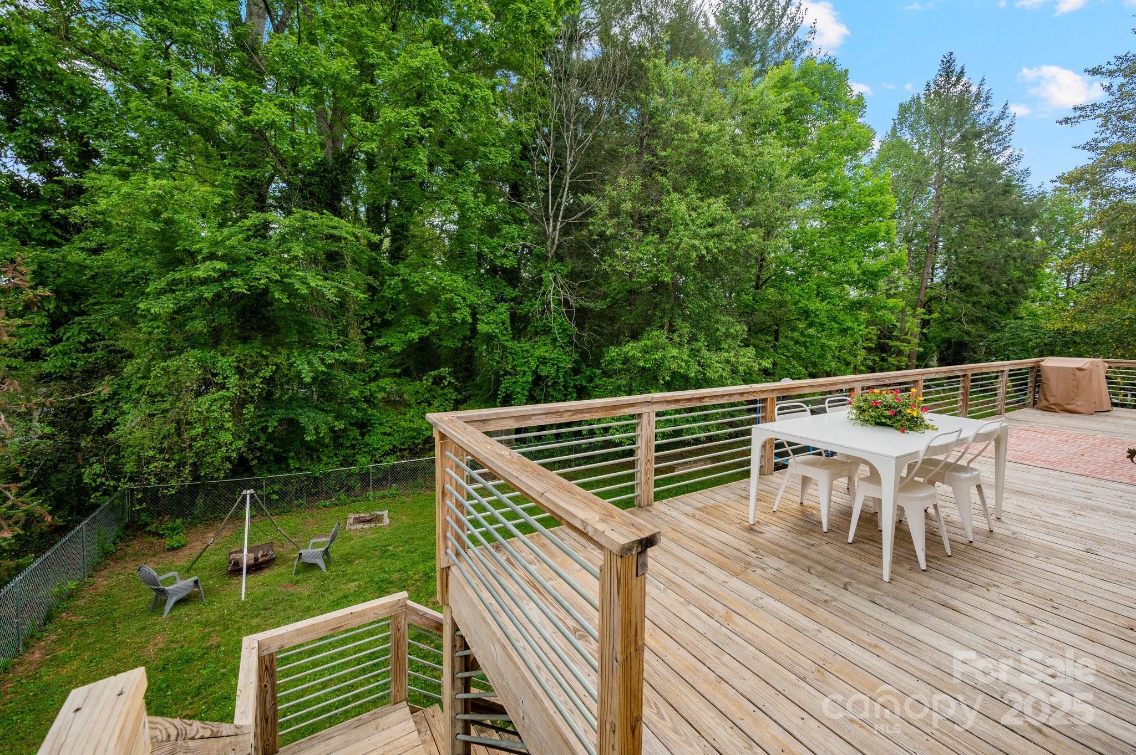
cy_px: 378
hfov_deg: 104.3
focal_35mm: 14
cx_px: 568
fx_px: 441
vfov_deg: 81.1
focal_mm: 14
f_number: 8
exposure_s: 1/1250
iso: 1250
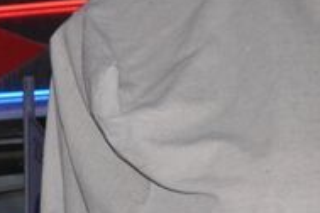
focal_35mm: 172
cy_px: 708
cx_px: 36
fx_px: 1532
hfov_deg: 11.8
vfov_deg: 6.9
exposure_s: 1/100
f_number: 8
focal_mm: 17
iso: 640
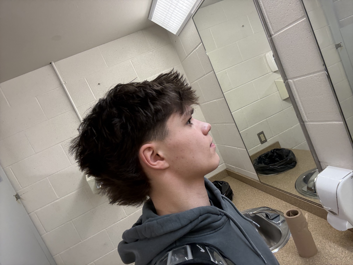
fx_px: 235
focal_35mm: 23
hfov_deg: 73.9
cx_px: 176
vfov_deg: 58.9
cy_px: 132
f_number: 1.9
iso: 50
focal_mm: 2.69
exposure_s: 1/60
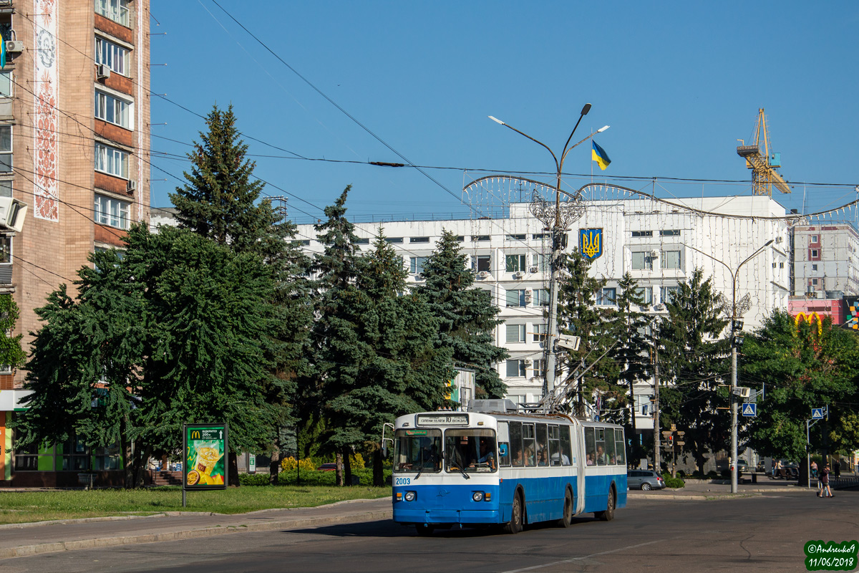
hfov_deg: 26.0
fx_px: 1861
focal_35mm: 78
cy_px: 286
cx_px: 430
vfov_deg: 17.5
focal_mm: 52
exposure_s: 1/800
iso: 100
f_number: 10
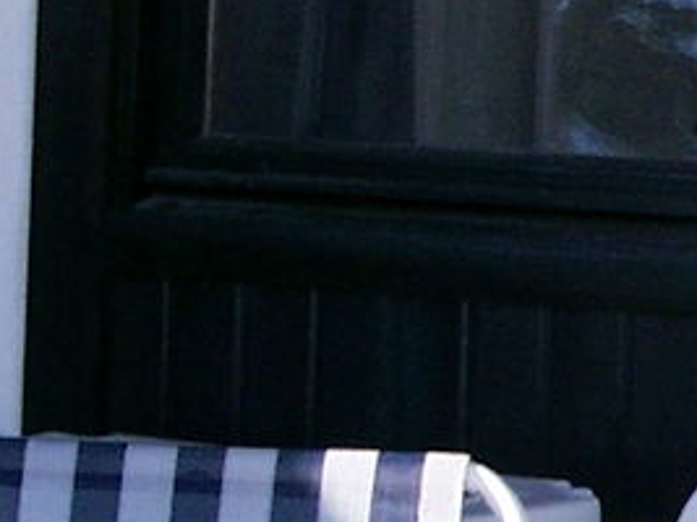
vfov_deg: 6.7
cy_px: 386
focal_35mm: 222
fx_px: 4468
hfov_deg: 8.7
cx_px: 1138
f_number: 5
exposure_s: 1/320
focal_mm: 7.6
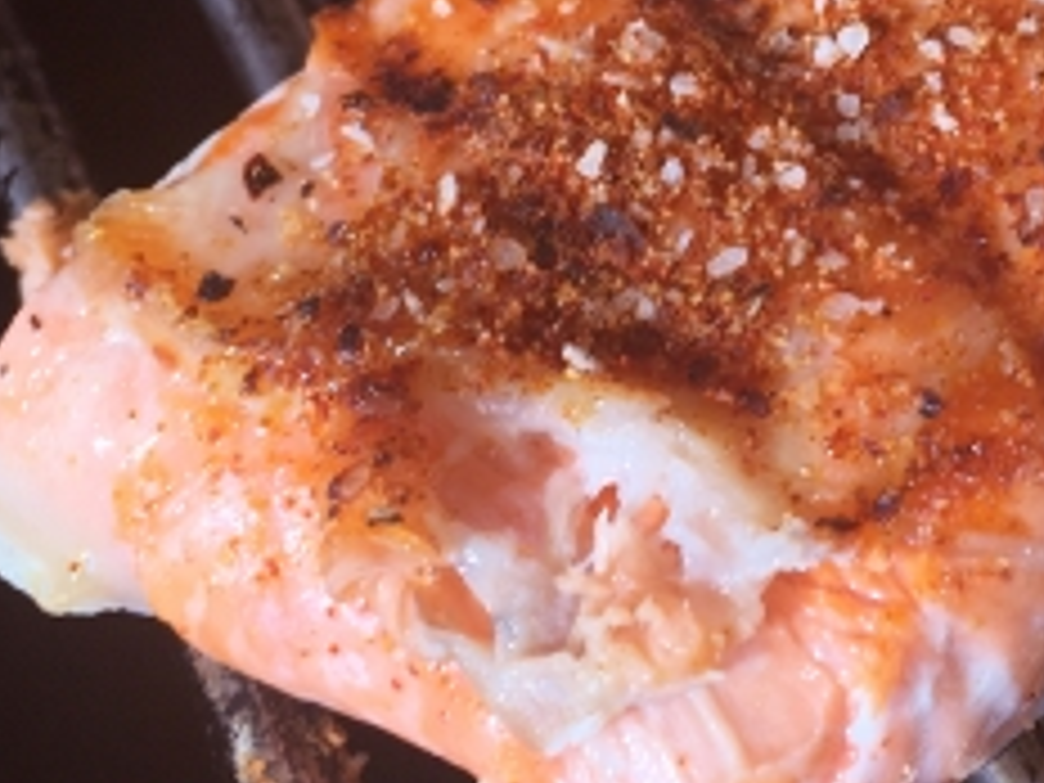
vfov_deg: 20.8
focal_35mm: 70
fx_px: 2111
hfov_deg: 27.4
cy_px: 184
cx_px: 796
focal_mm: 4.15
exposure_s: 1/153
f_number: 2.2
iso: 32
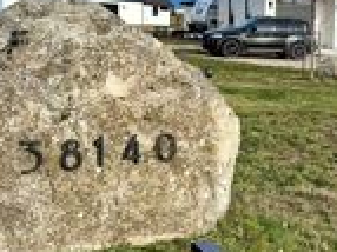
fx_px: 817
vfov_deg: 17.5
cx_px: 394
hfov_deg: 21.8
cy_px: 105
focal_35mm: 84
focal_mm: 6.76
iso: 80
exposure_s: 1/3953
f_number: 1.78
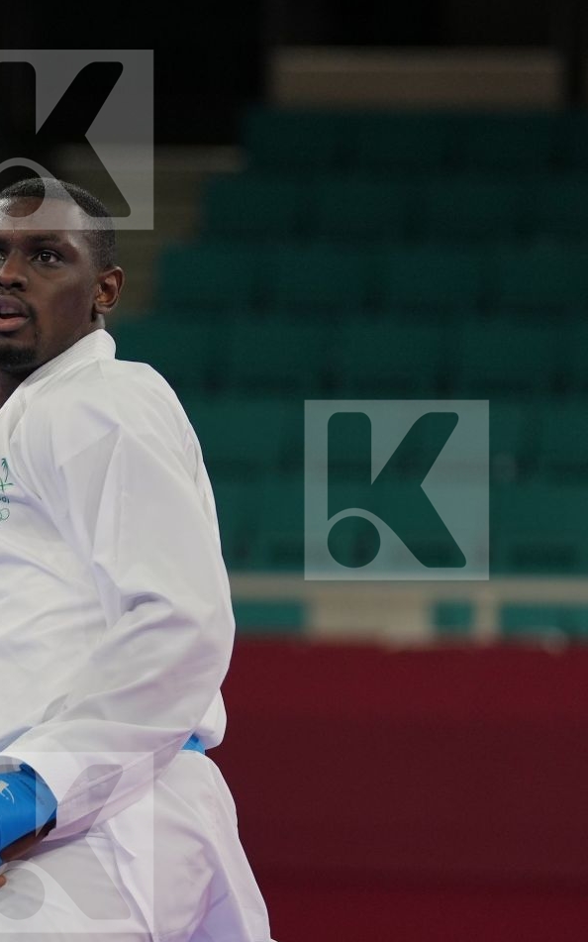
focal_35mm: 413
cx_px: 61
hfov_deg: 3.2
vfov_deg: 5.1
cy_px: 490
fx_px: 10594
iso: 400
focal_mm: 143
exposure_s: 1/1000
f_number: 2.8
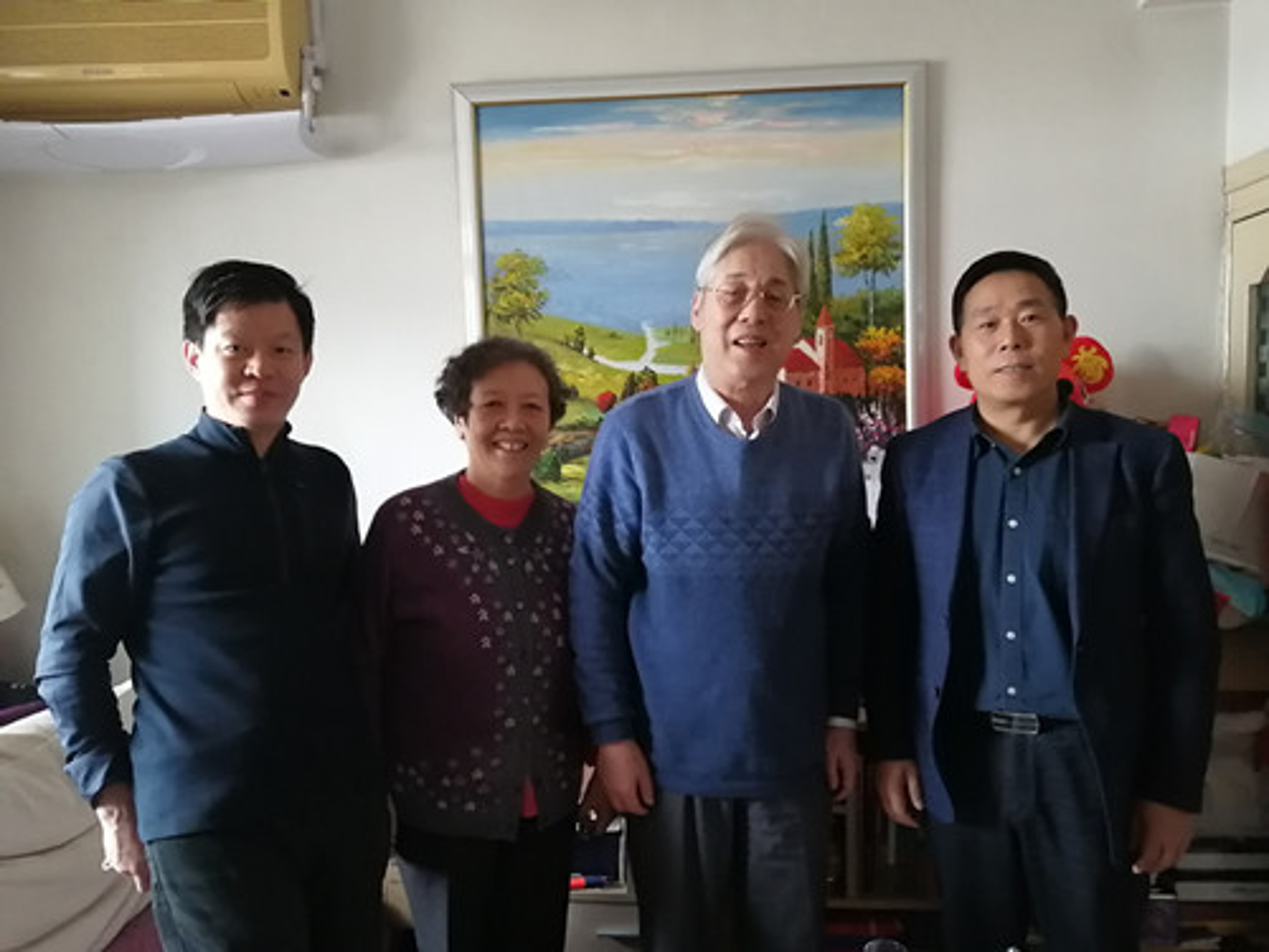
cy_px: 476
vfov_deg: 51.4
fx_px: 990
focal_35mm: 27
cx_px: 634
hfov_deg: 65.3
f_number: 1.8
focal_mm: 3.62
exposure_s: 1/33.3
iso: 400
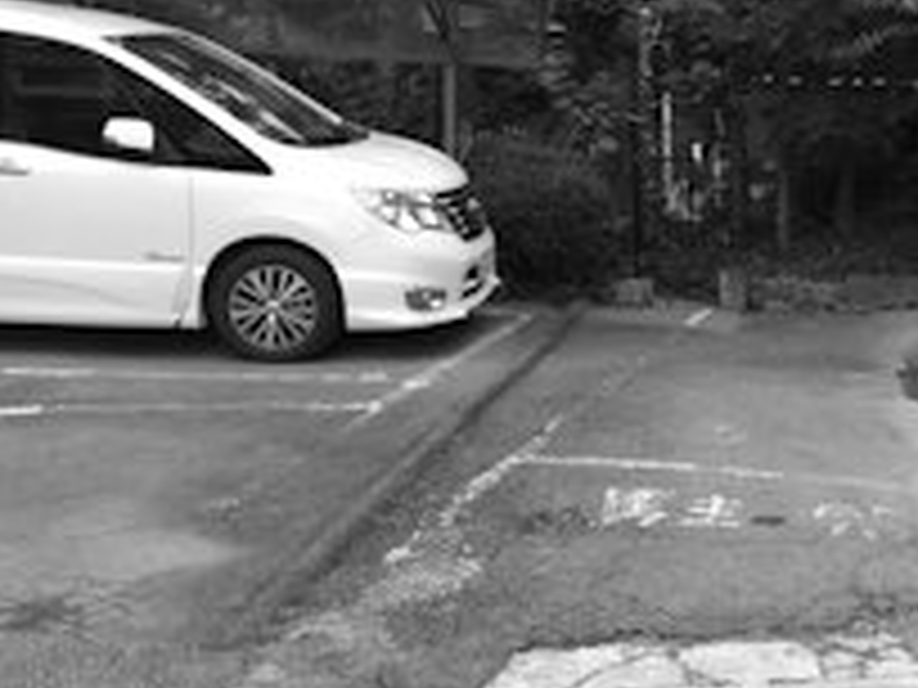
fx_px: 1512
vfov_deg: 25.6
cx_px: 891
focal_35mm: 57
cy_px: 274
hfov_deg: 31.5
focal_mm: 4.15
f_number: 2.2
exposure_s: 1/138
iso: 32
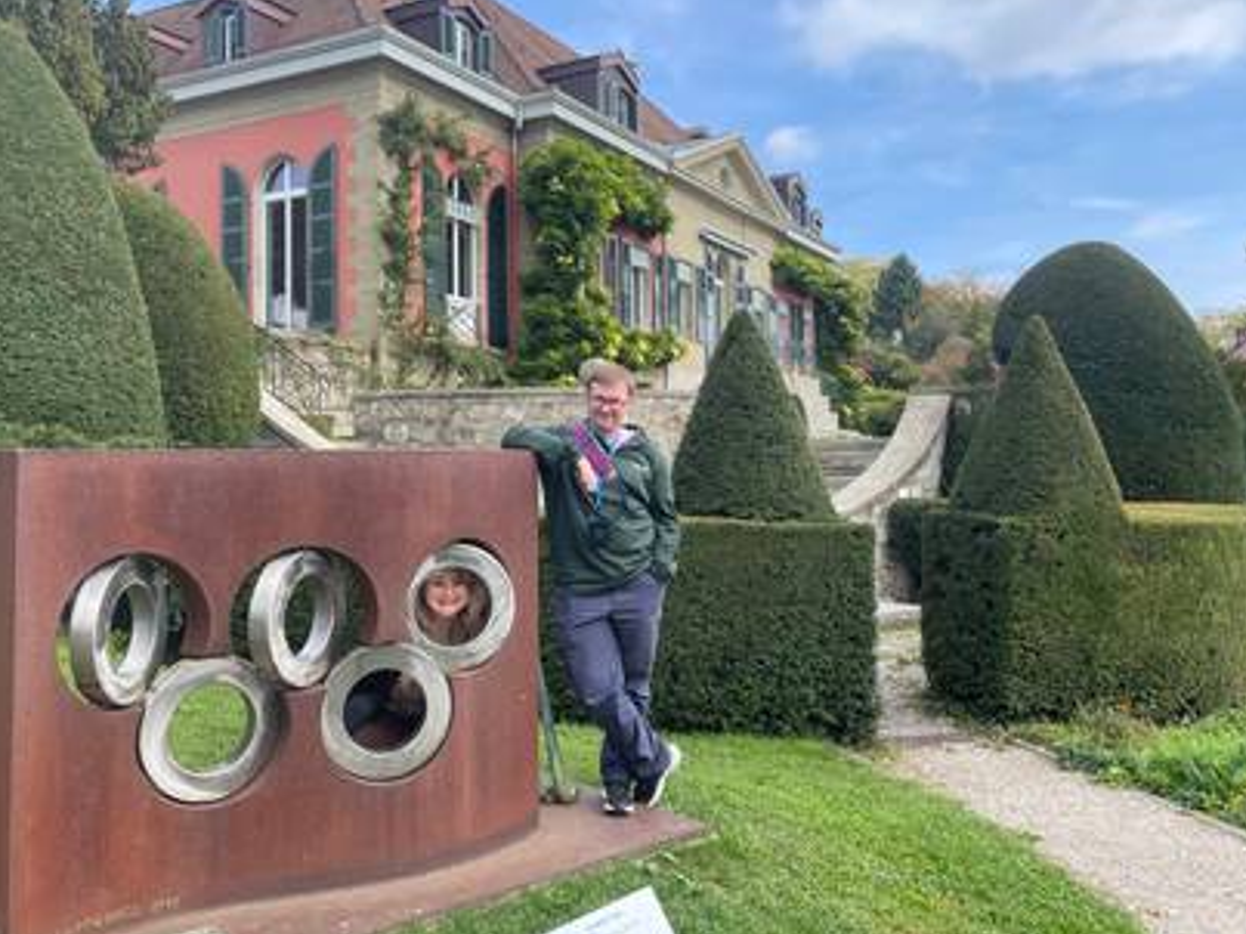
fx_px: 1116
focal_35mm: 31
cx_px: 575
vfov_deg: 45.4
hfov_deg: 58.3
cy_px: 427
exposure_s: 1/1304
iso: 32
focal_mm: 4.2
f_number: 1.6
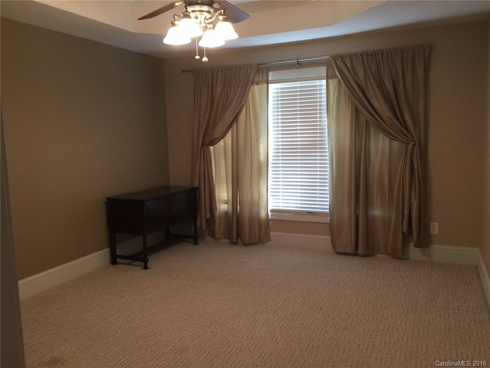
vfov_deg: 48.2
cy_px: 184
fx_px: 411
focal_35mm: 29
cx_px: 245
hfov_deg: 61.7
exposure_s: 1/15
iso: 40
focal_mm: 4.15
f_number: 2.2
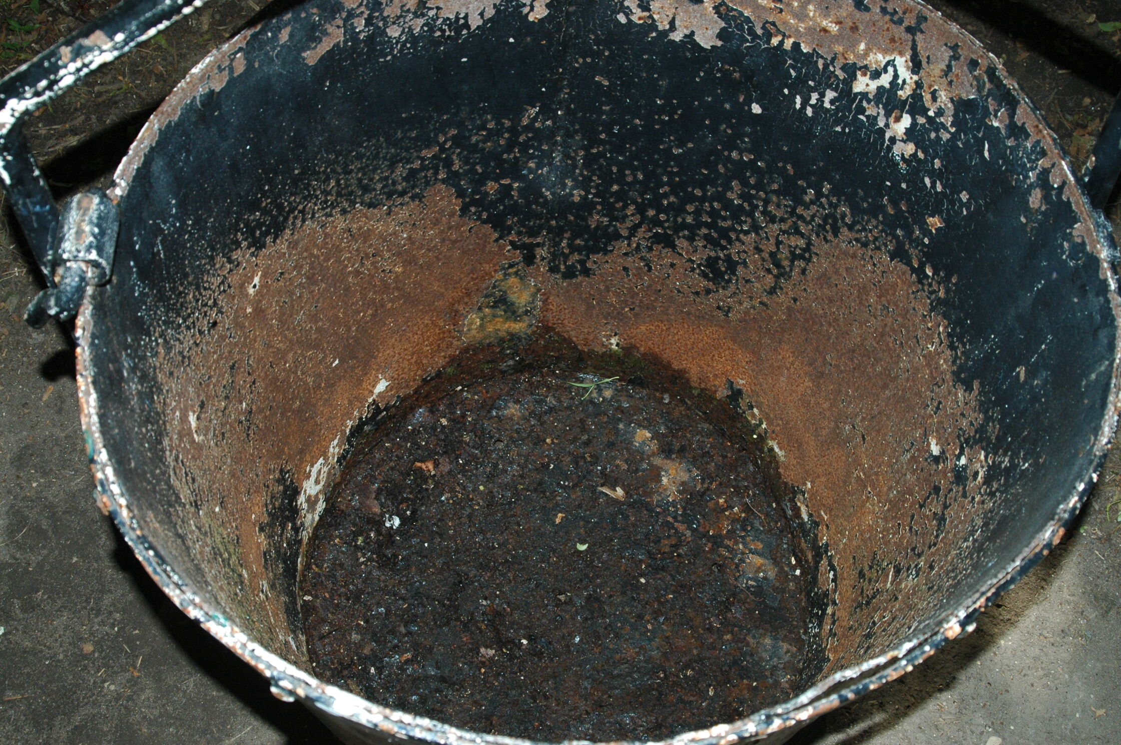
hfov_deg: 46.4
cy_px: 372
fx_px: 1306
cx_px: 560
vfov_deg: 31.8
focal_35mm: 42
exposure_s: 1/125
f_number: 7.1
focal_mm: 28
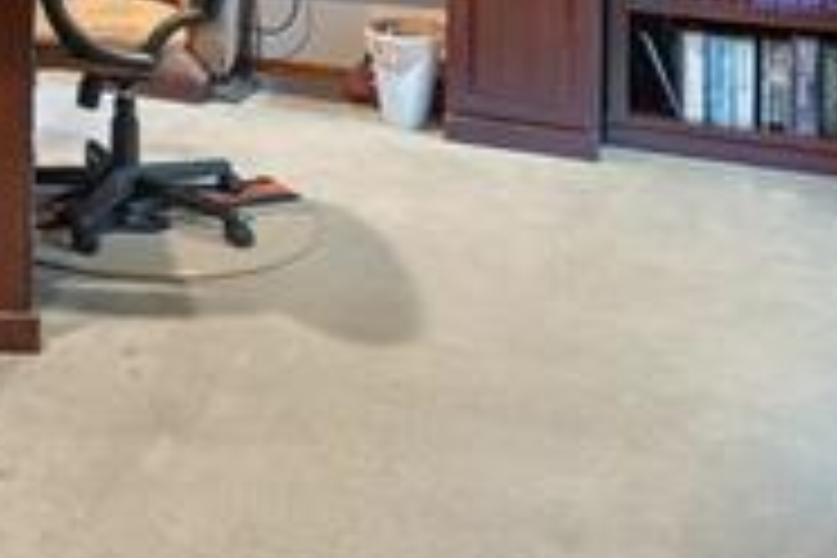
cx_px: -104
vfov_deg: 21.6
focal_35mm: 55
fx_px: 1279
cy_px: -216
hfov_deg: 31.7
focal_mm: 16
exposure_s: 8
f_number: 6.7
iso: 100
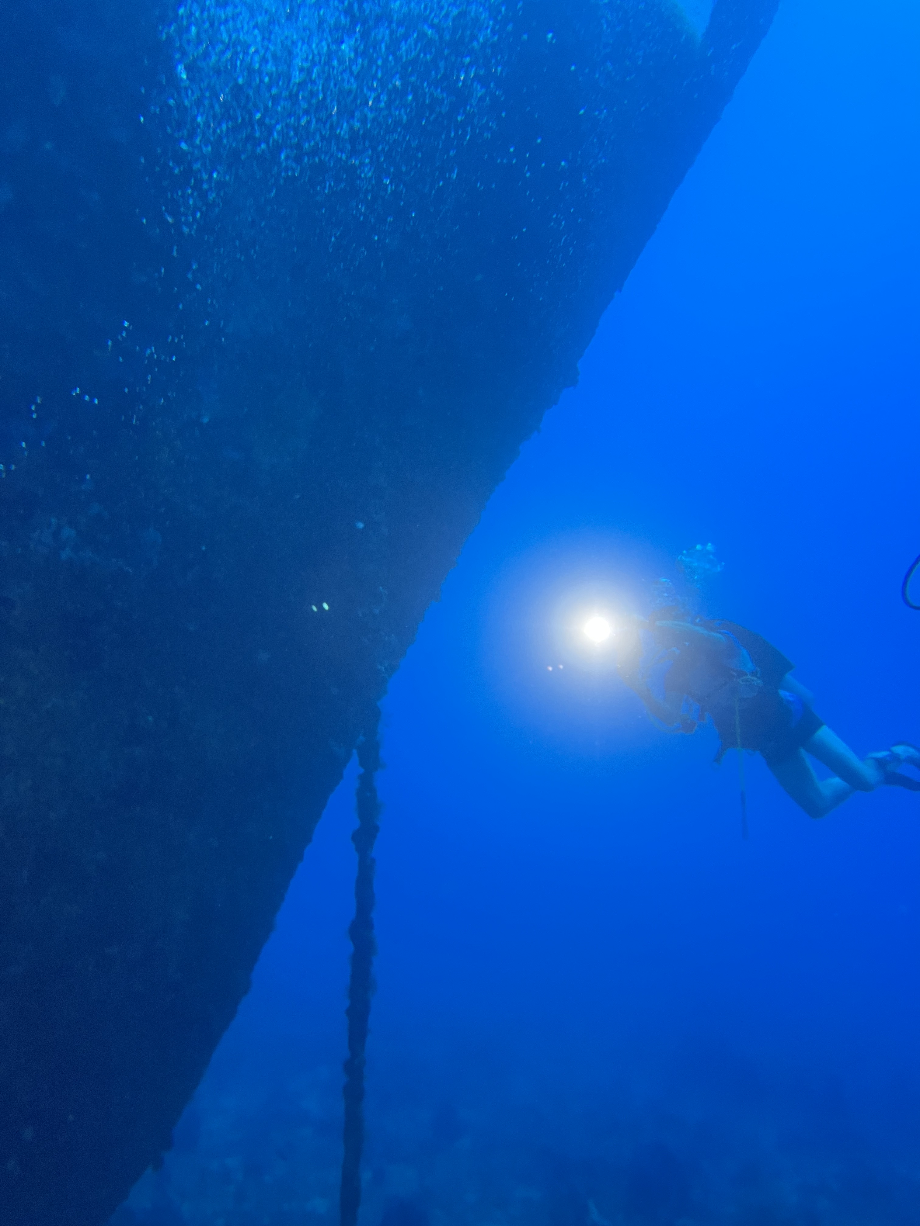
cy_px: 613
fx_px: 921
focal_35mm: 26
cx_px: 460
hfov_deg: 53.1
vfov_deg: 67.3
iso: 125
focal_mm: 5.1
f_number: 1.6
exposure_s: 1/74
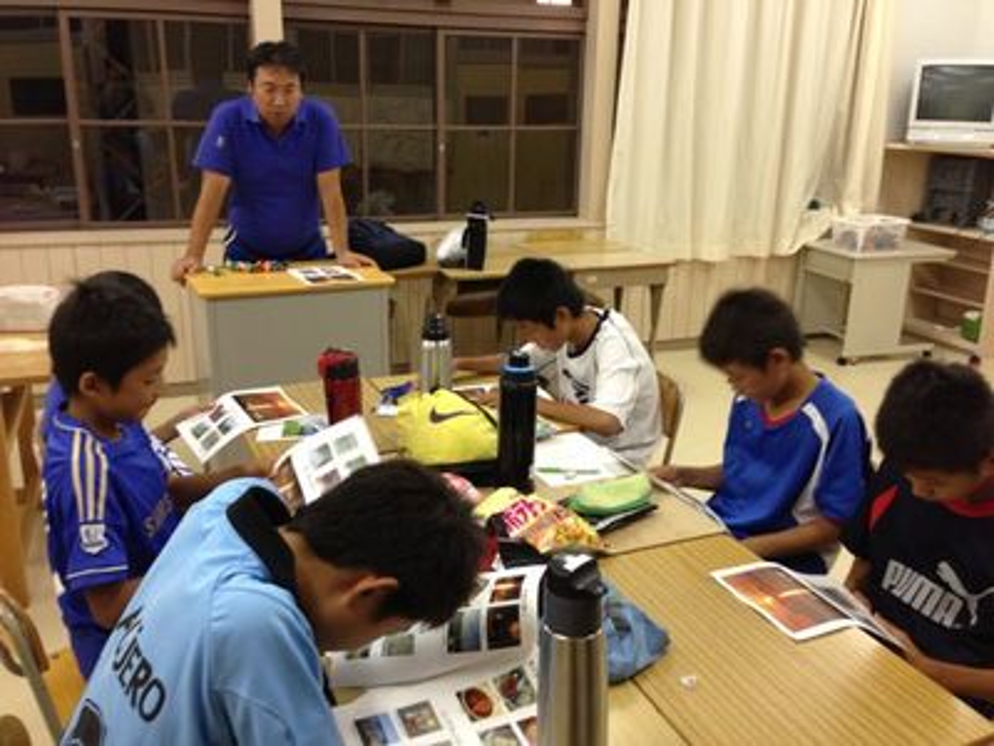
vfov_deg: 42.9
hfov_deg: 55.4
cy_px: 373
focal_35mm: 33
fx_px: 948
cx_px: 497
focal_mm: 4.13
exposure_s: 1/20
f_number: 2.4
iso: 100
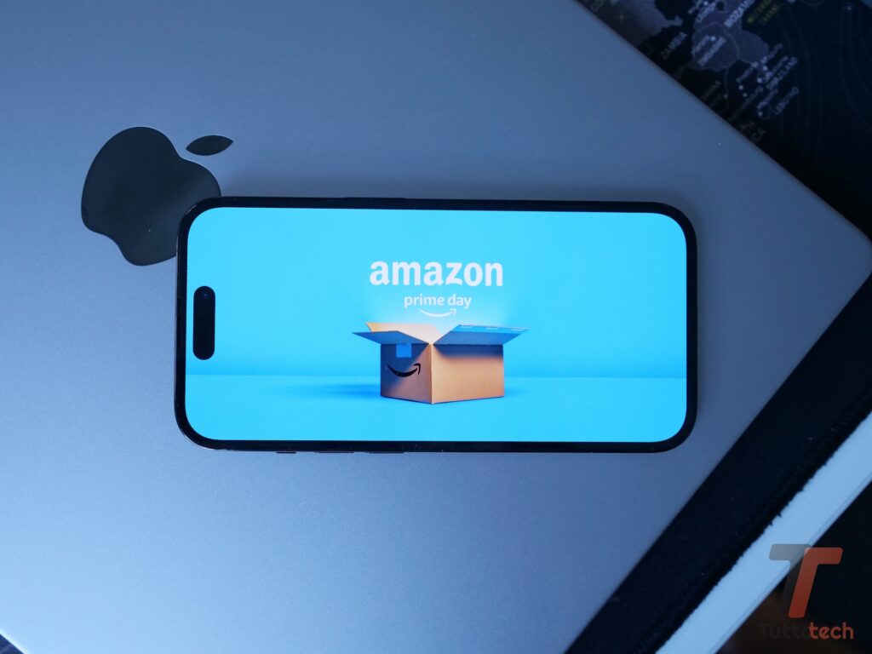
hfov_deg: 36.8
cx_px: 436
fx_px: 1310
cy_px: 327
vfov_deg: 28.0
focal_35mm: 52
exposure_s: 1/80
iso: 640
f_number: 2.8
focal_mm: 26
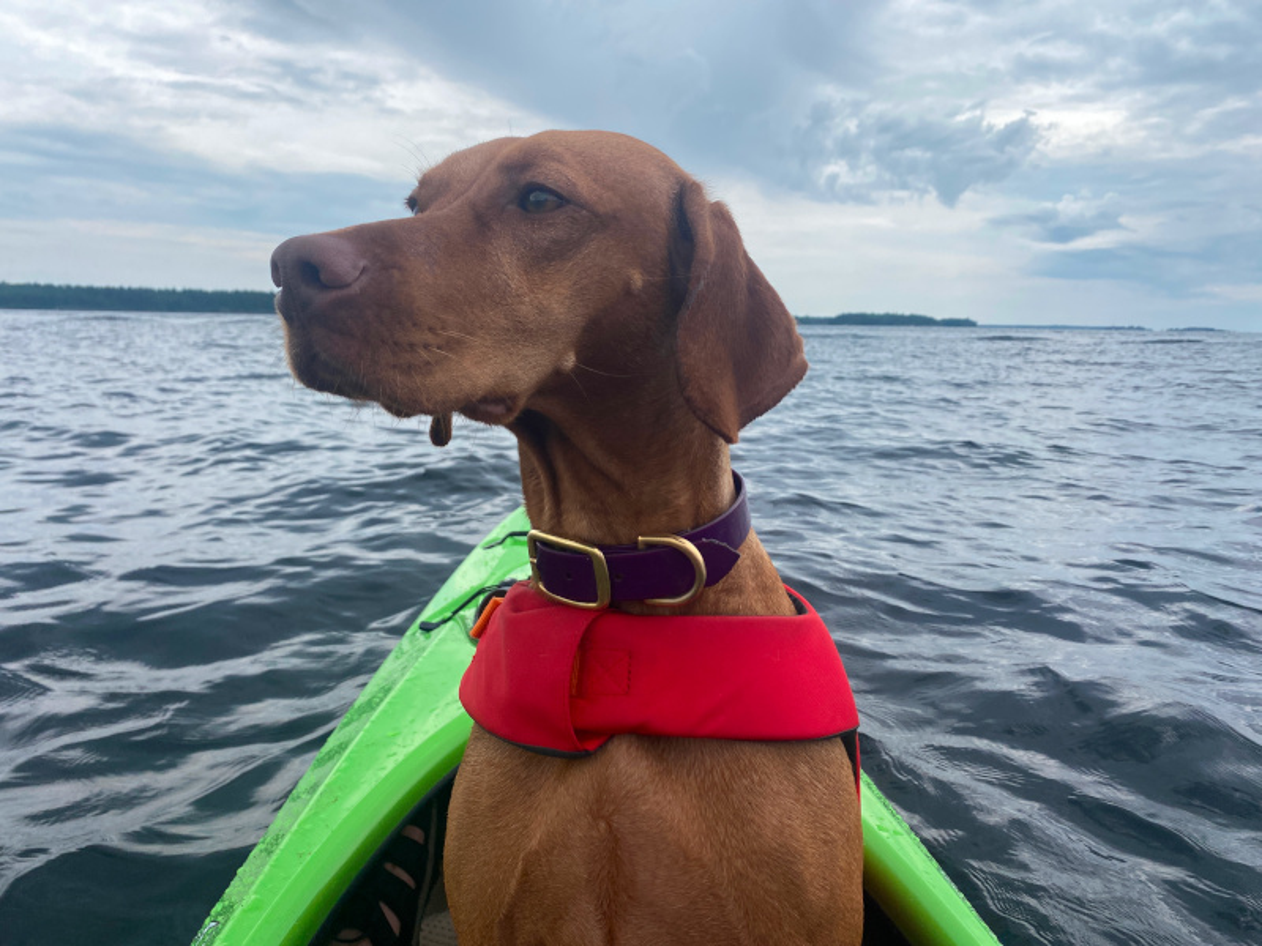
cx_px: 631
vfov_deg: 53.1
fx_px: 948
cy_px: 473
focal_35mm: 26
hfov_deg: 67.3
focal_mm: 4.25
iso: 32
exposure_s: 1/3040
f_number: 1.8
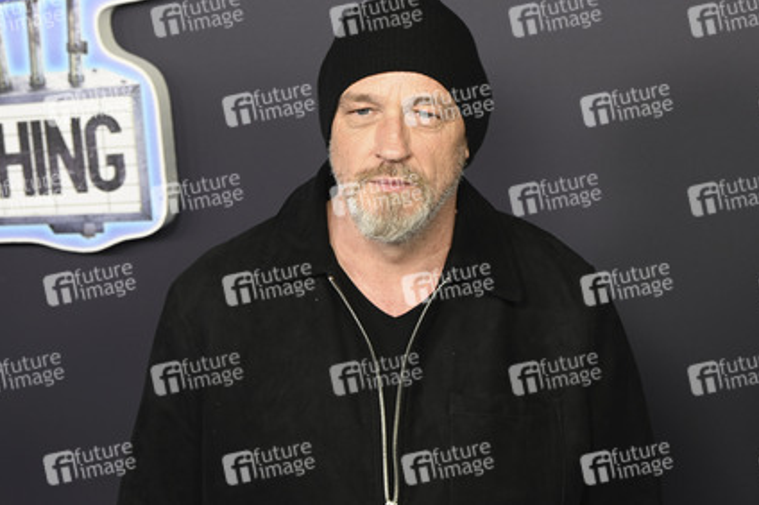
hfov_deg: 29.7
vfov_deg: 20.0
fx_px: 1433
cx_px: 400
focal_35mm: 68
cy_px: 240
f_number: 6
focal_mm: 64
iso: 400
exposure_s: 1/160
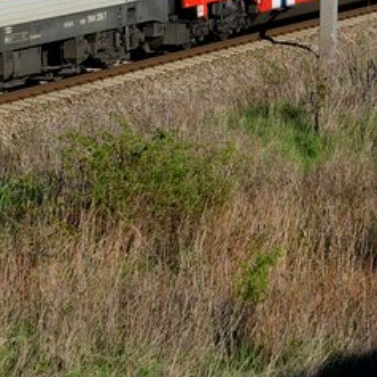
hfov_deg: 5.8
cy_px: -17
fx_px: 3709
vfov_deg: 5.8
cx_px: 318
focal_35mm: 301
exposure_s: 1/1600
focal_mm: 70
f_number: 6.3
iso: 250
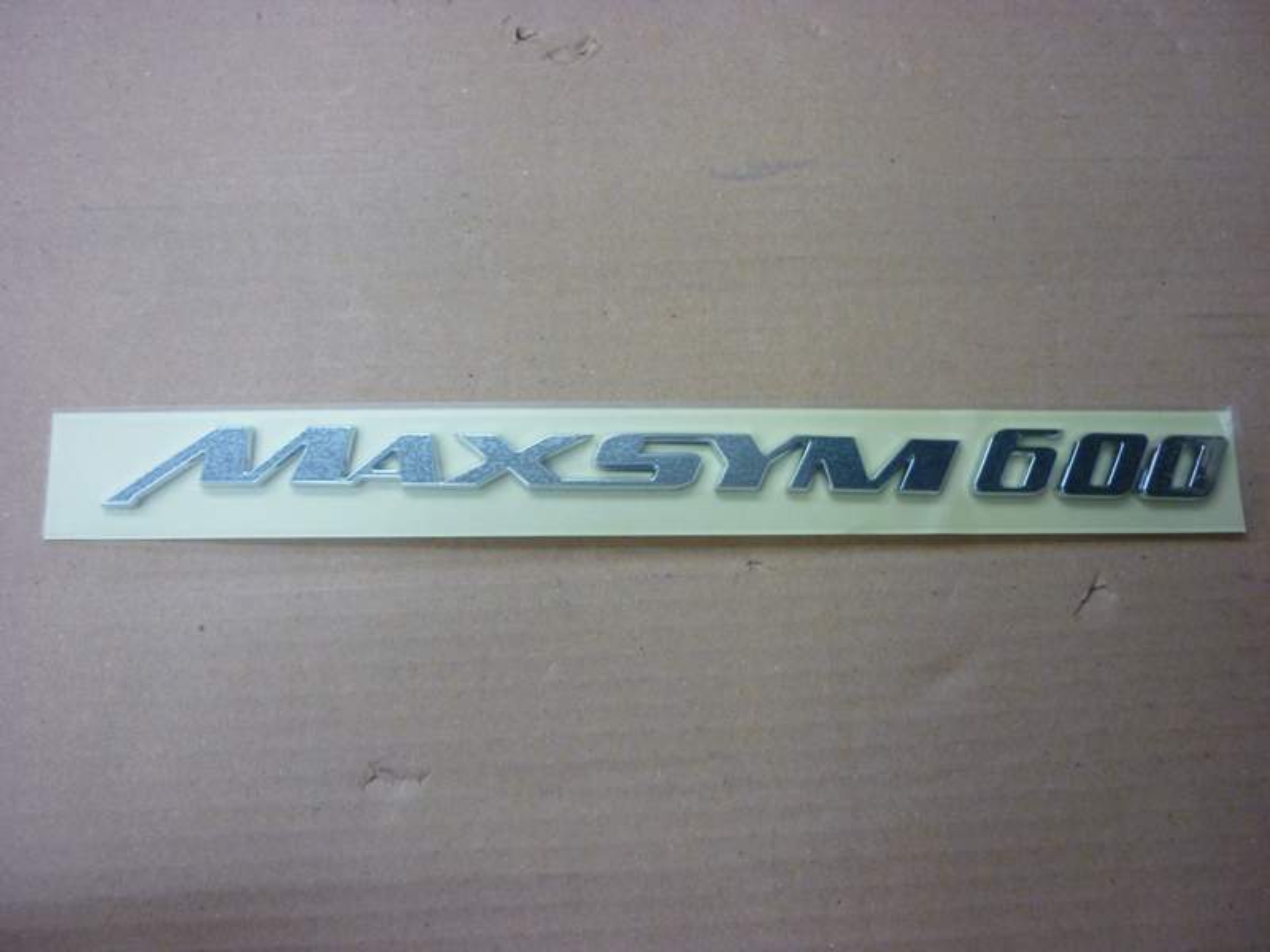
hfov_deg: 55.4
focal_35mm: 33
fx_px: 1211
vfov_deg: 42.9
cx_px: 635
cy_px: 476
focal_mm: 5.5
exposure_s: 1/30
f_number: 2.8
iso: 250
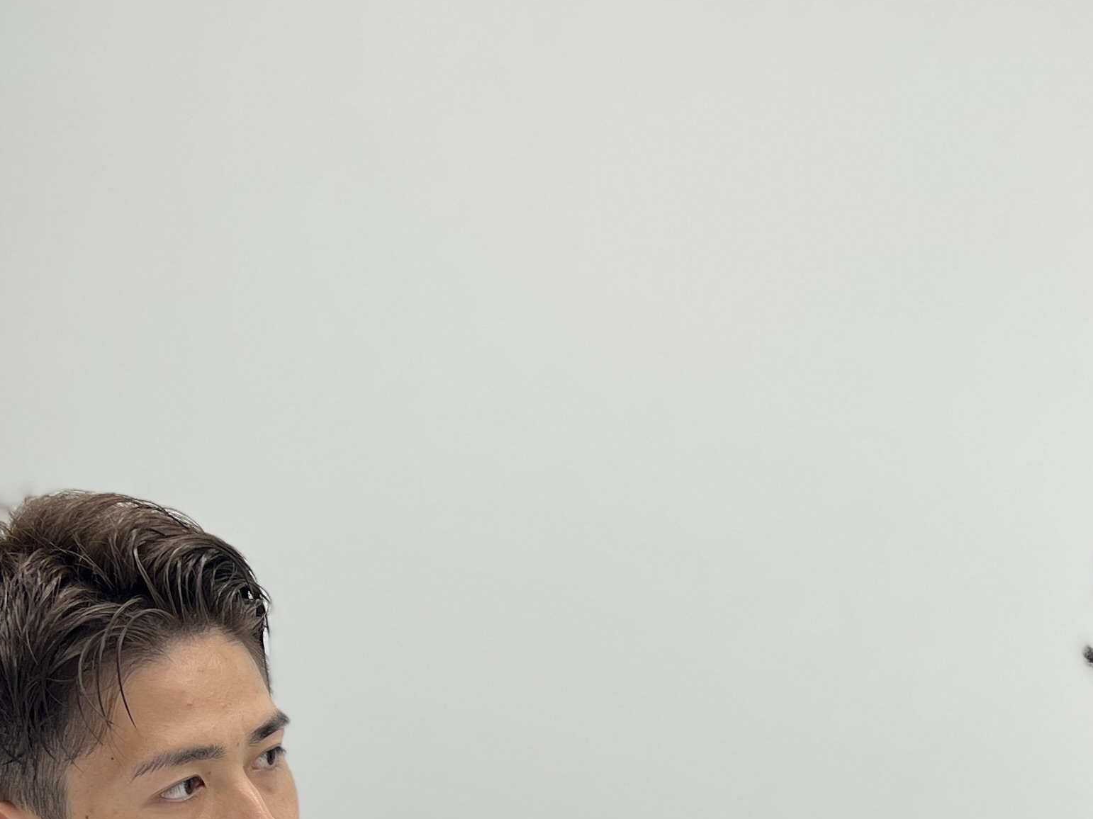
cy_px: 919
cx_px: 714
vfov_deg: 20.5
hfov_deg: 28.4
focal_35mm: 68
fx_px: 2147
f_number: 1.5
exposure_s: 1/100
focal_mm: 5.7
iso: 40
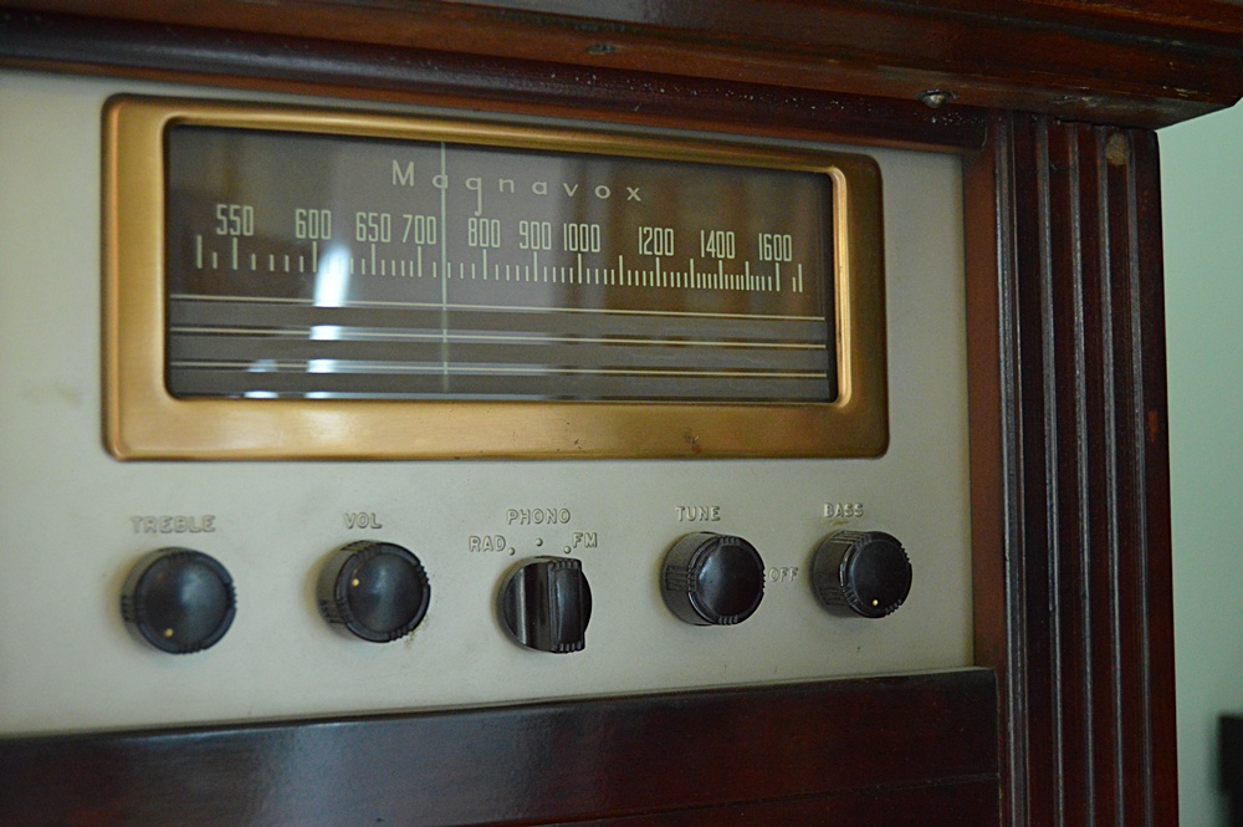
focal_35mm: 48
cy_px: 414
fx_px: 1656
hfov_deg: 41.1
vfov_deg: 28.0
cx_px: 622
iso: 2200
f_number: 4.5
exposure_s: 1/60
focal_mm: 32
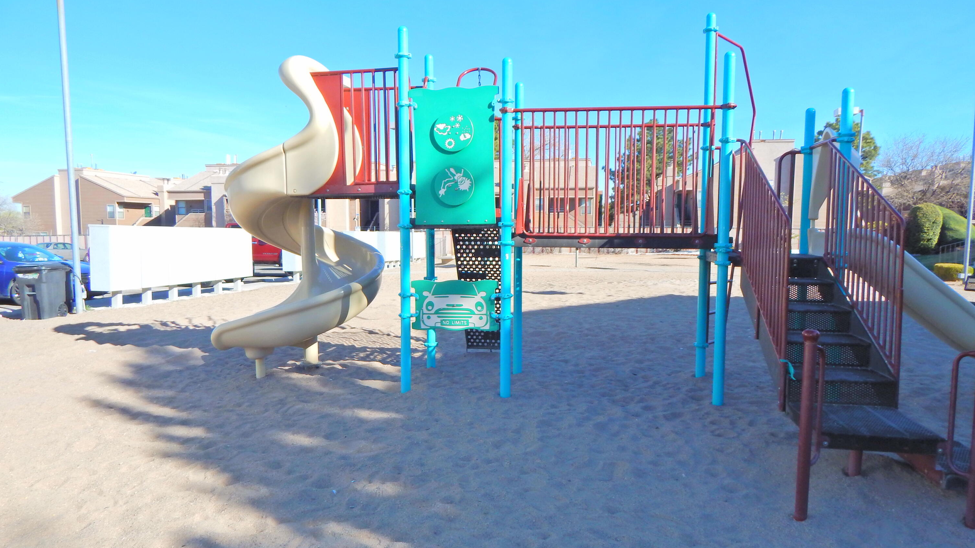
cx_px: 487
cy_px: 284
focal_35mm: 24
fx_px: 620
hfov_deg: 76.3
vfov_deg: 47.7
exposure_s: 1/800
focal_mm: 4
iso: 125
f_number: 3
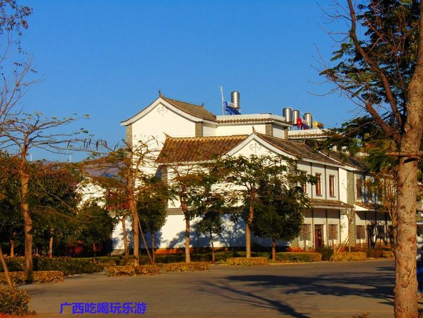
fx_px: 1320
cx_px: 212
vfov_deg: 13.7
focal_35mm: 108
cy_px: 159
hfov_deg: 18.2
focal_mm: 19.4
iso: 80
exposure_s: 1/500
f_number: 10.1
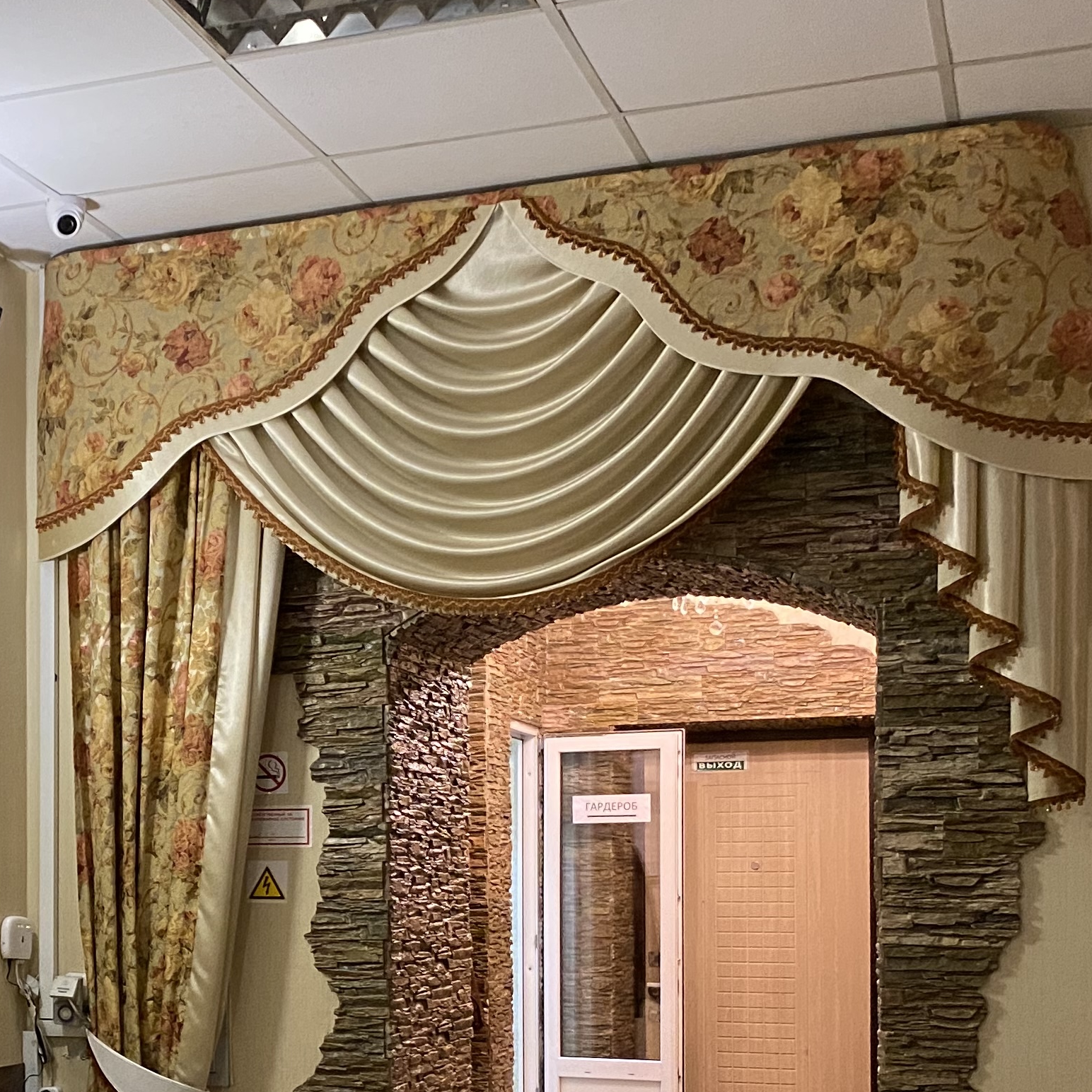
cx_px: 77
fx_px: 2141
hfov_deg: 27.4
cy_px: 893
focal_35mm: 60
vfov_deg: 27.9
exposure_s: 1/33
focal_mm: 4.25
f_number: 1.8
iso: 400
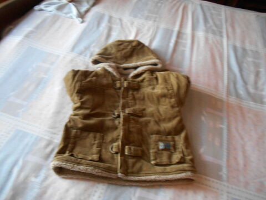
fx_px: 200
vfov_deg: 53.1
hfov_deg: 67.3
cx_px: 133
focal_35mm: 26
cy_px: 100
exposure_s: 1/25
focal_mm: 4.7
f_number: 3.4
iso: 400
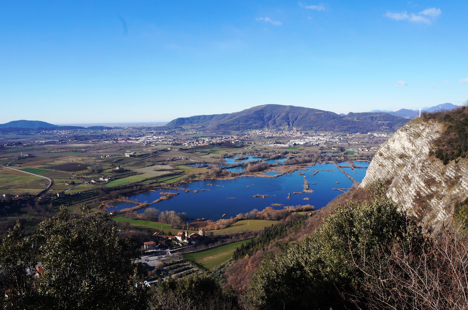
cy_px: 155
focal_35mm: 24
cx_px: 234
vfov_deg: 53.0
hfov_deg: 73.8
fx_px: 311
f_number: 16
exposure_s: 1/160
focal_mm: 16
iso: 200
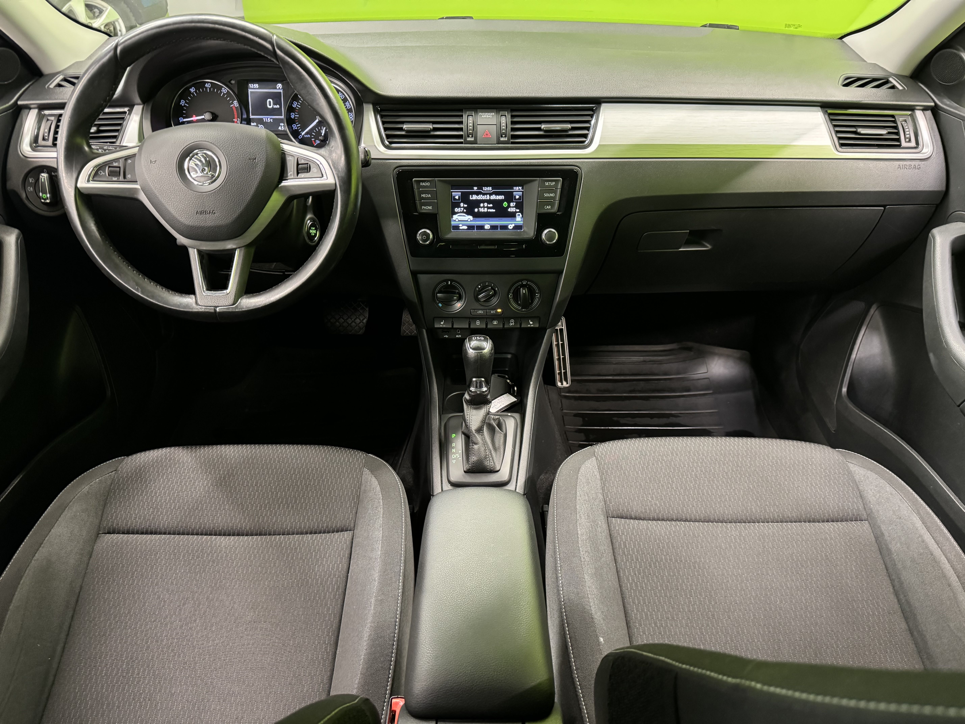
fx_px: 669
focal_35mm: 24
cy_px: 362
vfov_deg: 56.8
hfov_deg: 71.6
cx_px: 482
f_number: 1.78
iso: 800
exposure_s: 1/33
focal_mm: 6.76
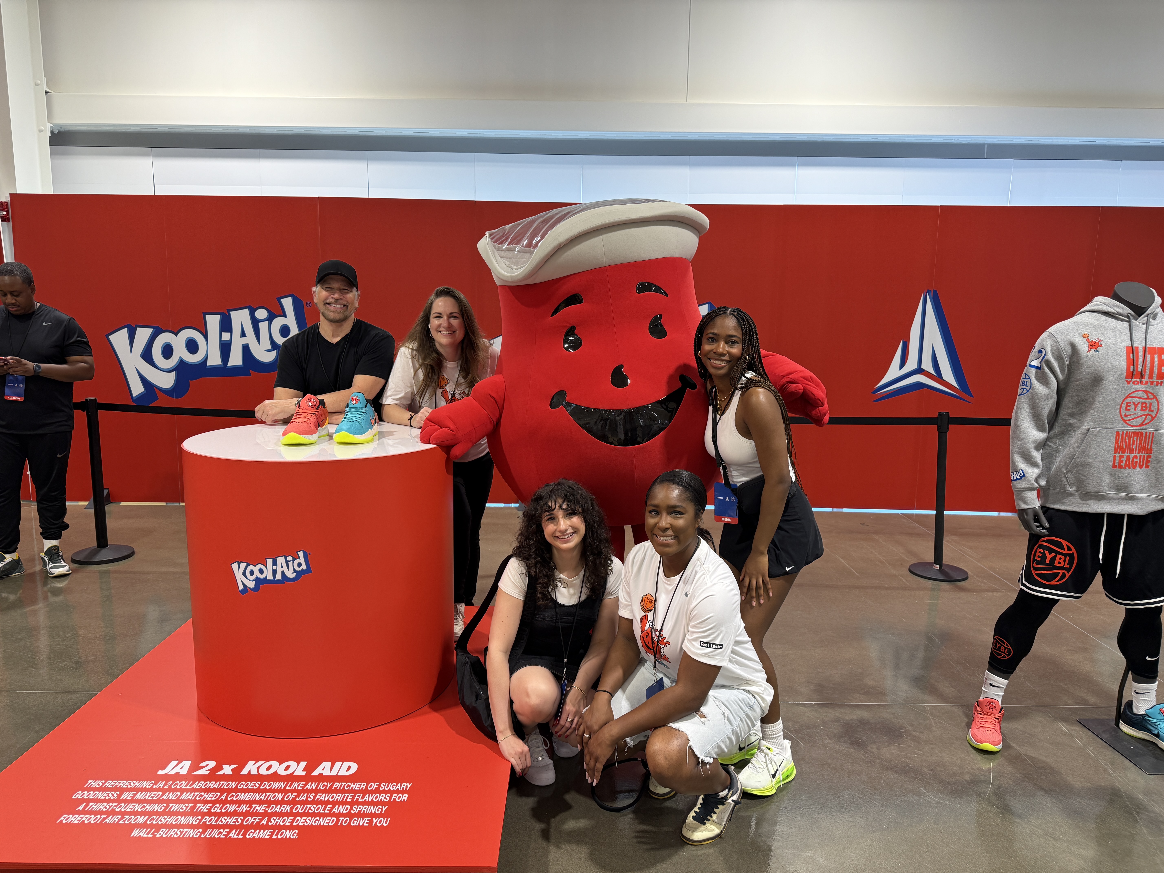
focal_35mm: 24
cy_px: 436
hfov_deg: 71.6
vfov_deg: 56.8
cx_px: 582
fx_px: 807
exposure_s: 1/134
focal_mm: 6.76
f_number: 1.78
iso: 125
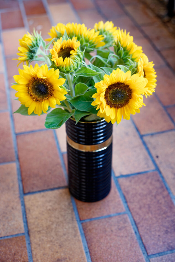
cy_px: 131
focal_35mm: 50
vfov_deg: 39.6
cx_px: 88
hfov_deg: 27.0
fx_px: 364
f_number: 4
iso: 640
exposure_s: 1/60
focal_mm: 50
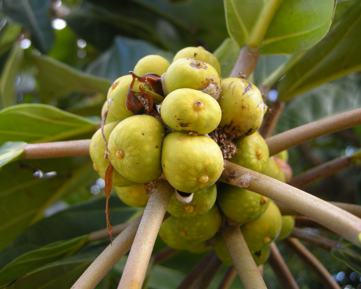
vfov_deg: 39.2
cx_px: 177
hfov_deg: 47.9
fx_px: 406
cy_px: 144
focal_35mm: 38
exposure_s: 1/76
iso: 64
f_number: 3
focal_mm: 7.5
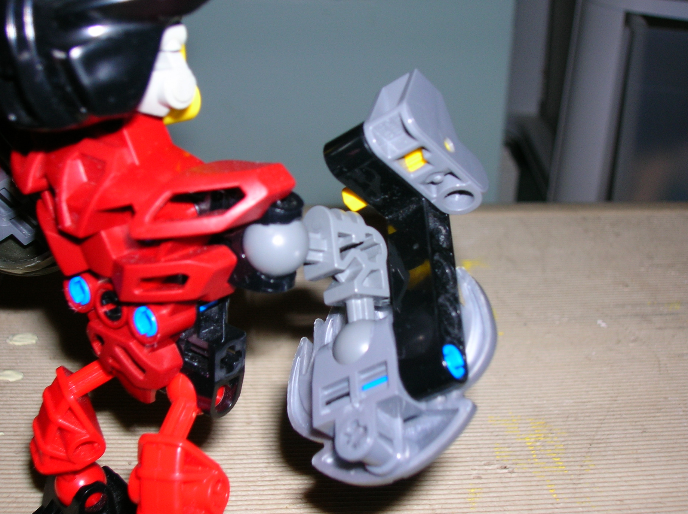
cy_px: 257
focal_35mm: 50
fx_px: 993
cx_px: 344
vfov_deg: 29.1
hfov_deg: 38.2
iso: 50
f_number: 3.3
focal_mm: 8.4
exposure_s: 1/60.1
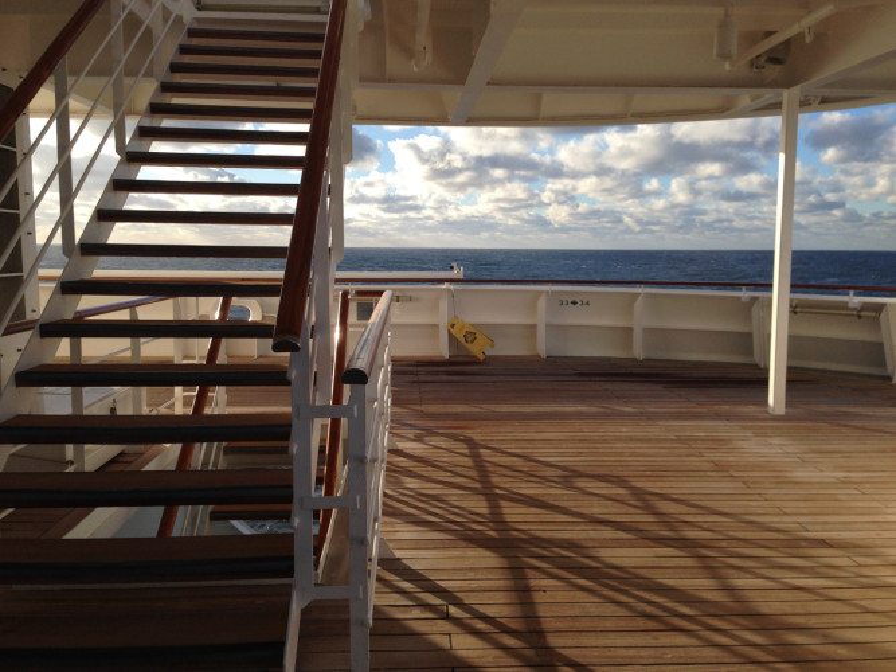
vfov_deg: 42.9
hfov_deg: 55.4
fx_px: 854
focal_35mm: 33
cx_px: 448
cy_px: 336
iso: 50
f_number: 2.4
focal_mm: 4.12
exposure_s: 1/1466
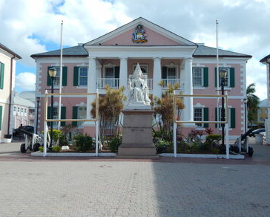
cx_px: 140
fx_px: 240
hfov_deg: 58.7
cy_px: 111
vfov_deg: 48.6
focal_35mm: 30
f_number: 3.2
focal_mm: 5.1
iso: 125
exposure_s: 1/1250
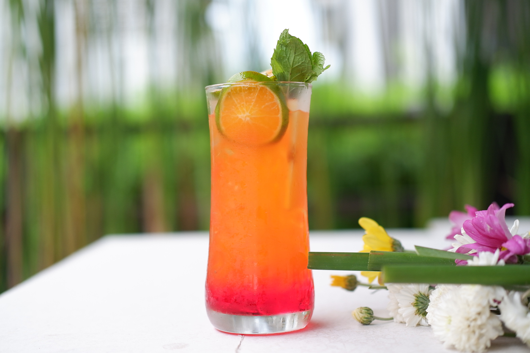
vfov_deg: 25.5
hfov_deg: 37.5
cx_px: 265
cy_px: 176
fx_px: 780
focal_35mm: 53
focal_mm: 35
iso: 200
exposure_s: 1/400
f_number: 2
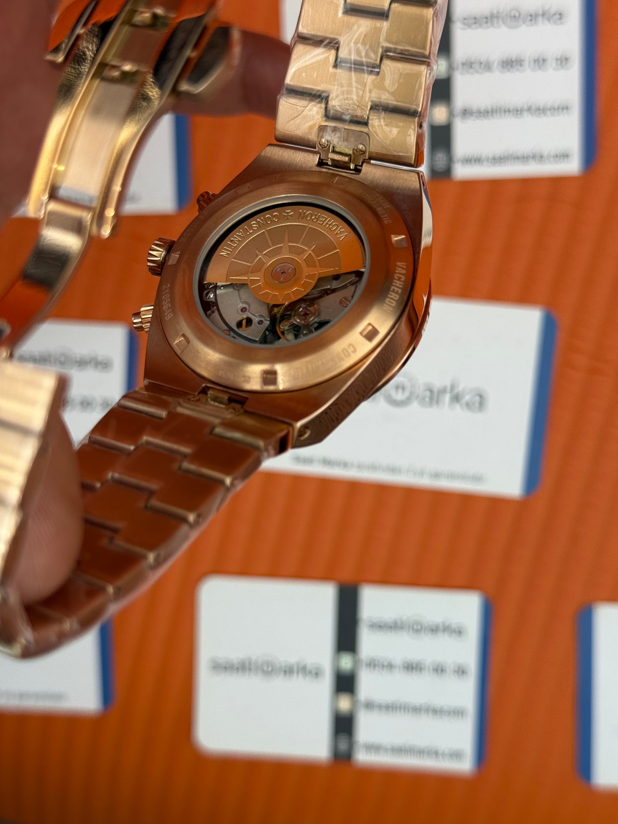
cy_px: 411
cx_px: 321
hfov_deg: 29.1
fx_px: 1190
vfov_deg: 38.2
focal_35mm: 50
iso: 64
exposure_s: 1/669
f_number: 1.78
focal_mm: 6.76
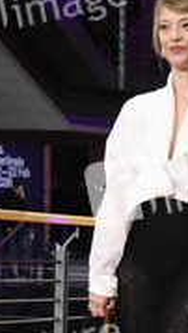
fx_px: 1344
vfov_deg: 14.0
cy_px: 275
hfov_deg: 7.9
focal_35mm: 152
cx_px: 235
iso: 5000
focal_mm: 65
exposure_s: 1/200
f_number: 5.6
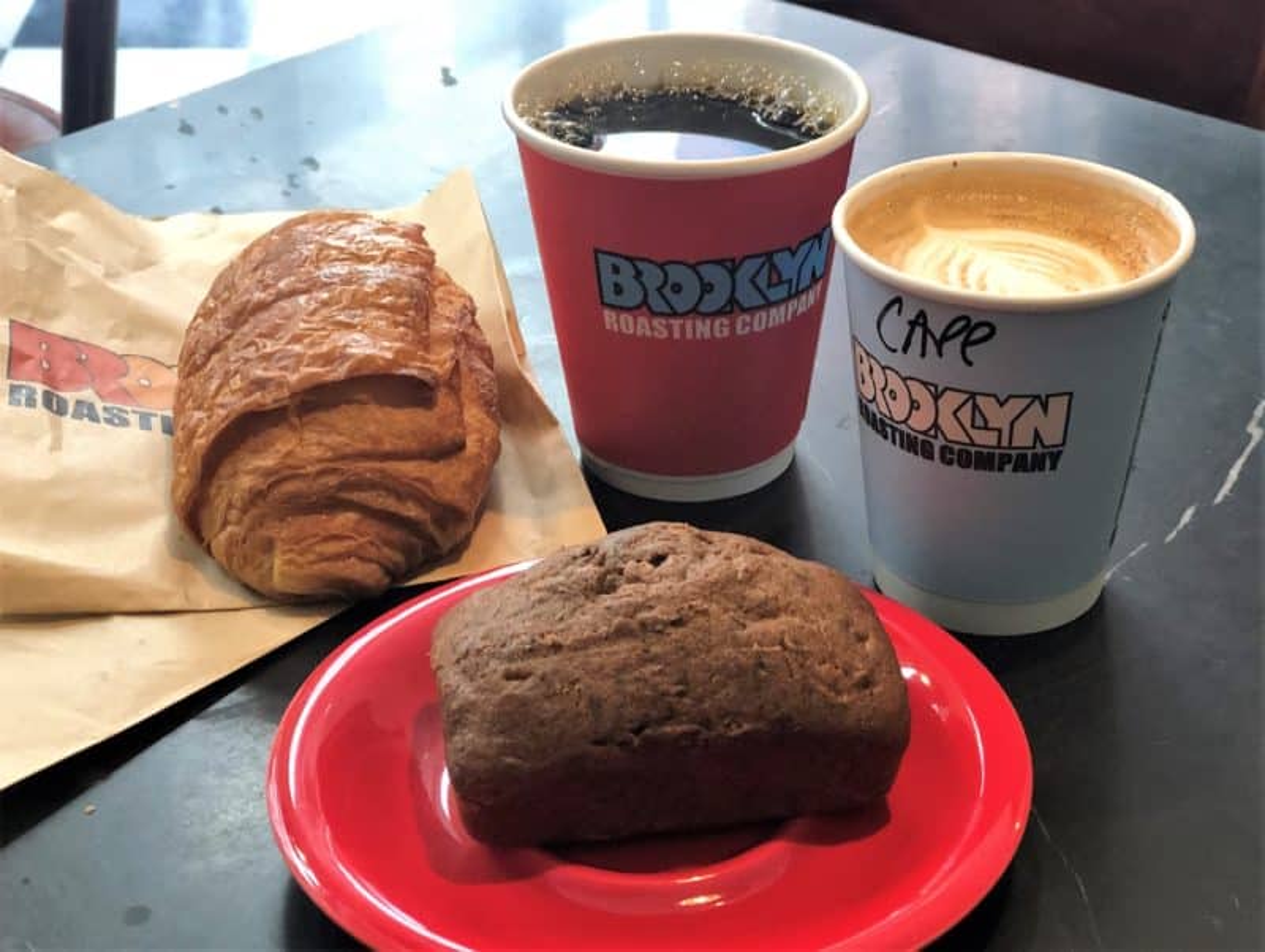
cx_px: 632
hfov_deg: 33.7
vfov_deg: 25.7
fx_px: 2085
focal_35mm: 57
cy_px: 476
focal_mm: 6.6
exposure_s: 1/30
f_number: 2.8
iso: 200
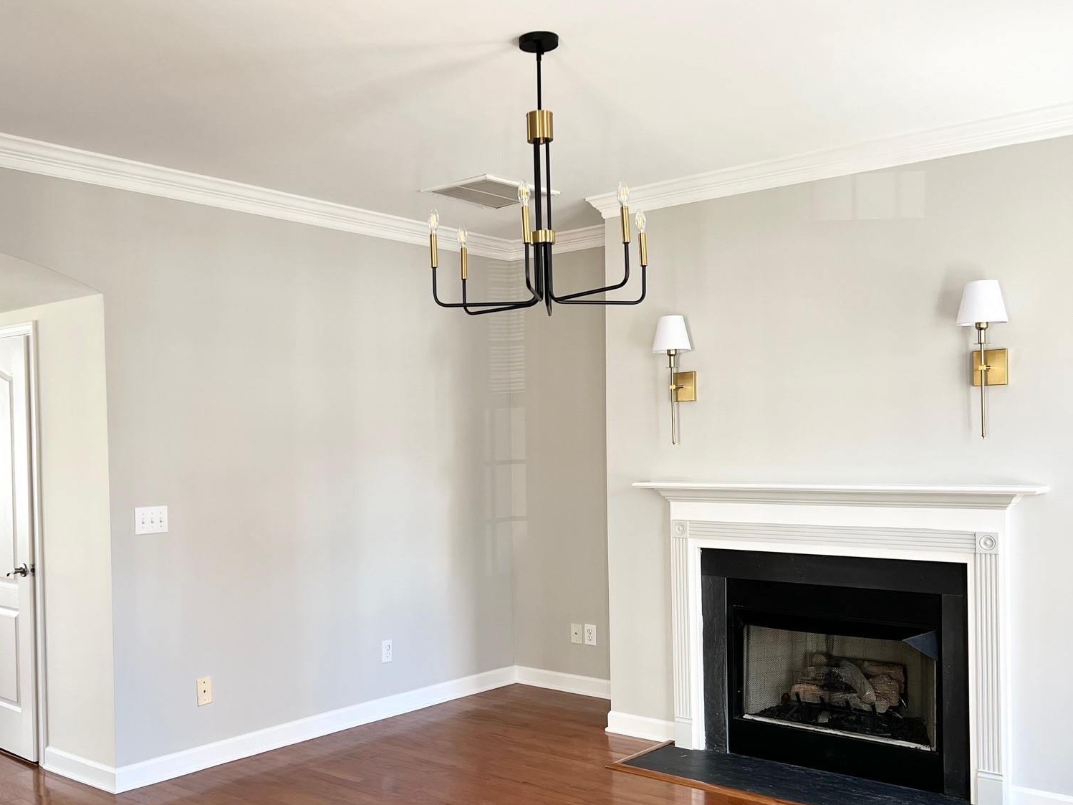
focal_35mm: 35
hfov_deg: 52.2
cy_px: 476
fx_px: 1085
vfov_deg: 40.5
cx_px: 422
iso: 80
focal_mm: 5.7
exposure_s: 1/121
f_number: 1.5
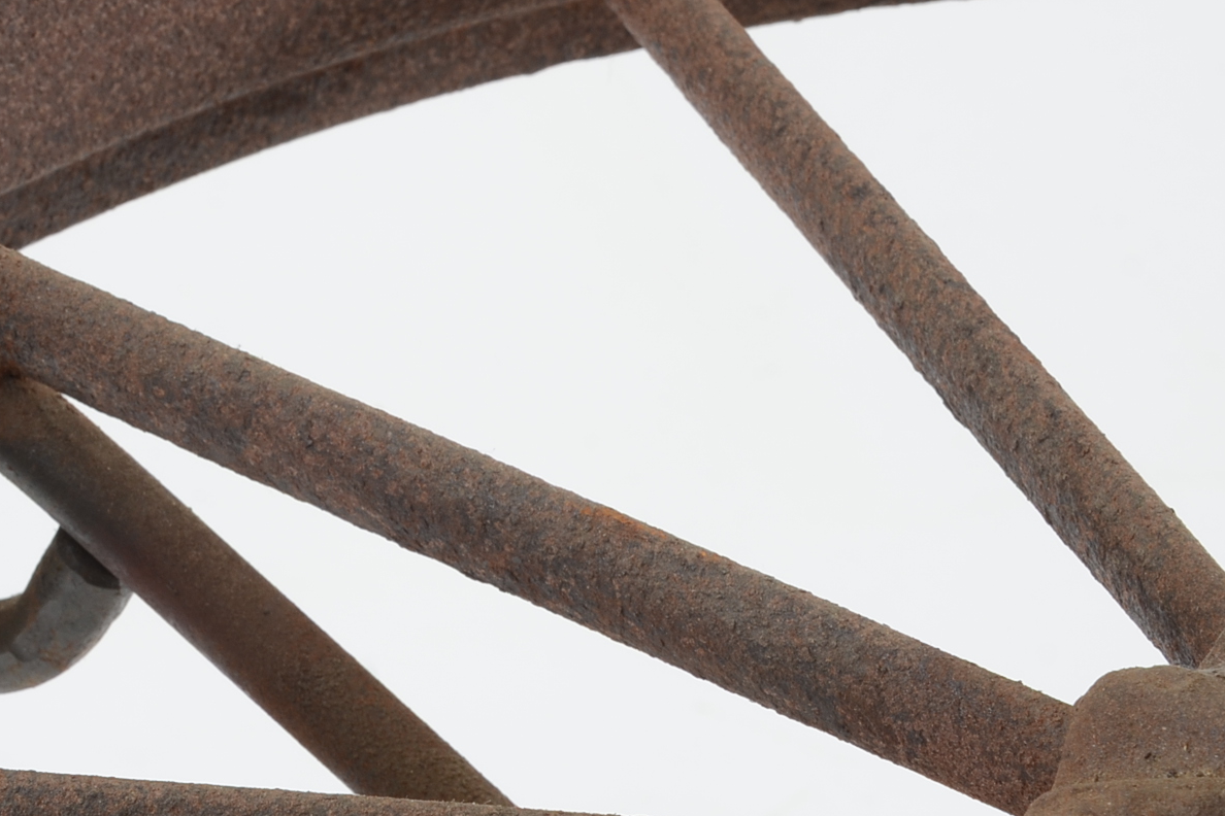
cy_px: 580
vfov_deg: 9.2
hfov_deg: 13.7
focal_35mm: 149
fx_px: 5070
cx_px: 356
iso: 200
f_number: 11
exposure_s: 1/125
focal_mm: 48
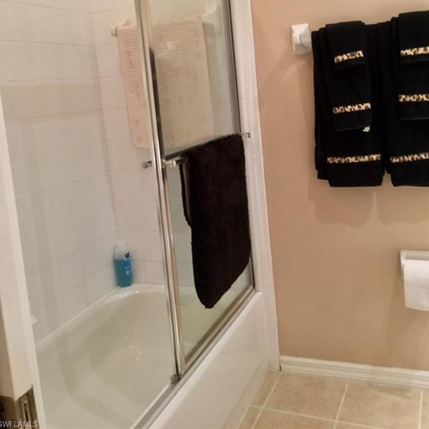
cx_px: 213
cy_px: 140
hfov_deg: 44.9
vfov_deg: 44.2
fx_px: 519
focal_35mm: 37
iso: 125
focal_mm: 3.3
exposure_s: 1/30
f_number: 2.4
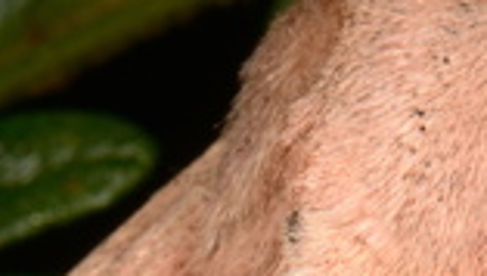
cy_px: 347
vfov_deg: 1.8
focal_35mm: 671
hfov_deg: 3.2
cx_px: 313
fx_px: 8676
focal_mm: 85
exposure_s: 1/60
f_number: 25
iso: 100
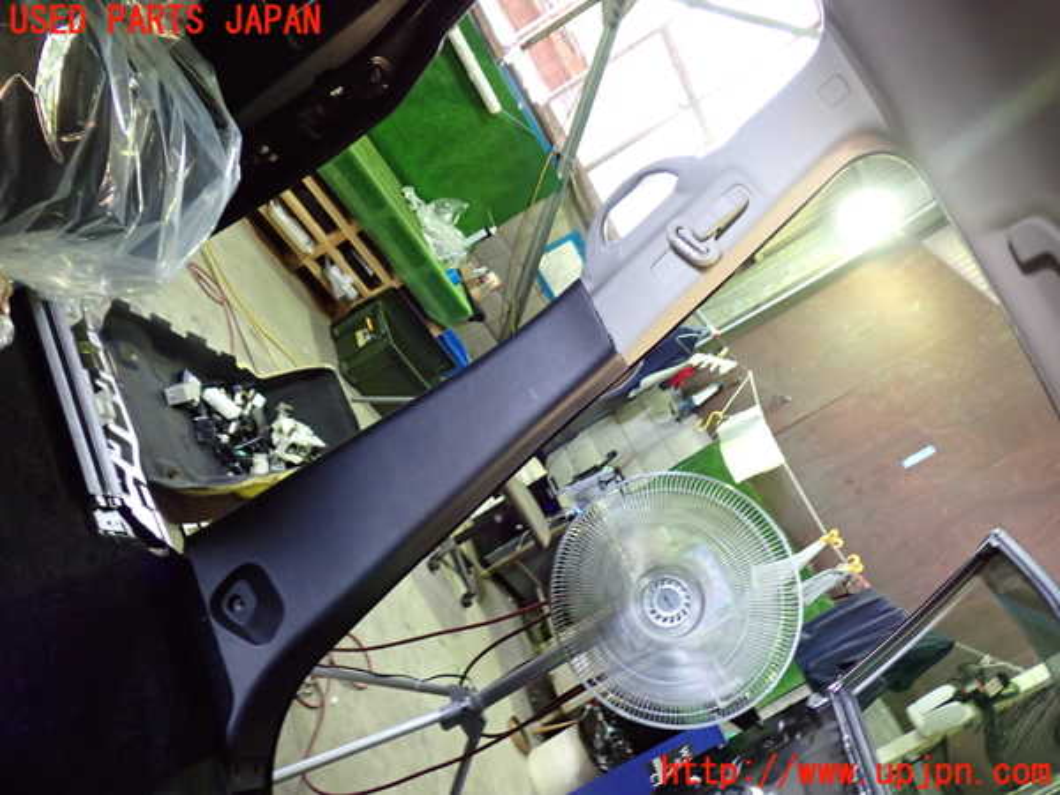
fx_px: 919
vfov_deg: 46.8
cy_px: 398
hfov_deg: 60.0
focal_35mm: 30
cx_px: 530
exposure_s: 1/30
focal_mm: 5.4
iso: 500
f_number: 2.3
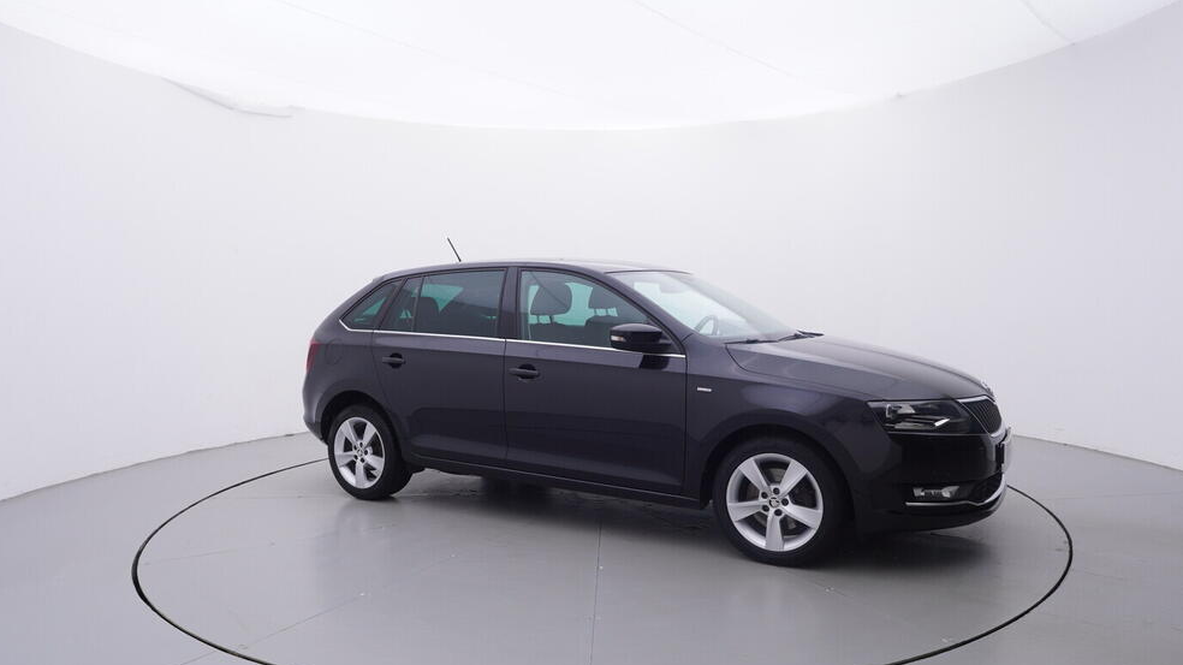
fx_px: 770
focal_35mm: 25
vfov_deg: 46.5
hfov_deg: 75.1
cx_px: 604
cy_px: 391
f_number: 5
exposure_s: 1/80
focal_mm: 15
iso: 200
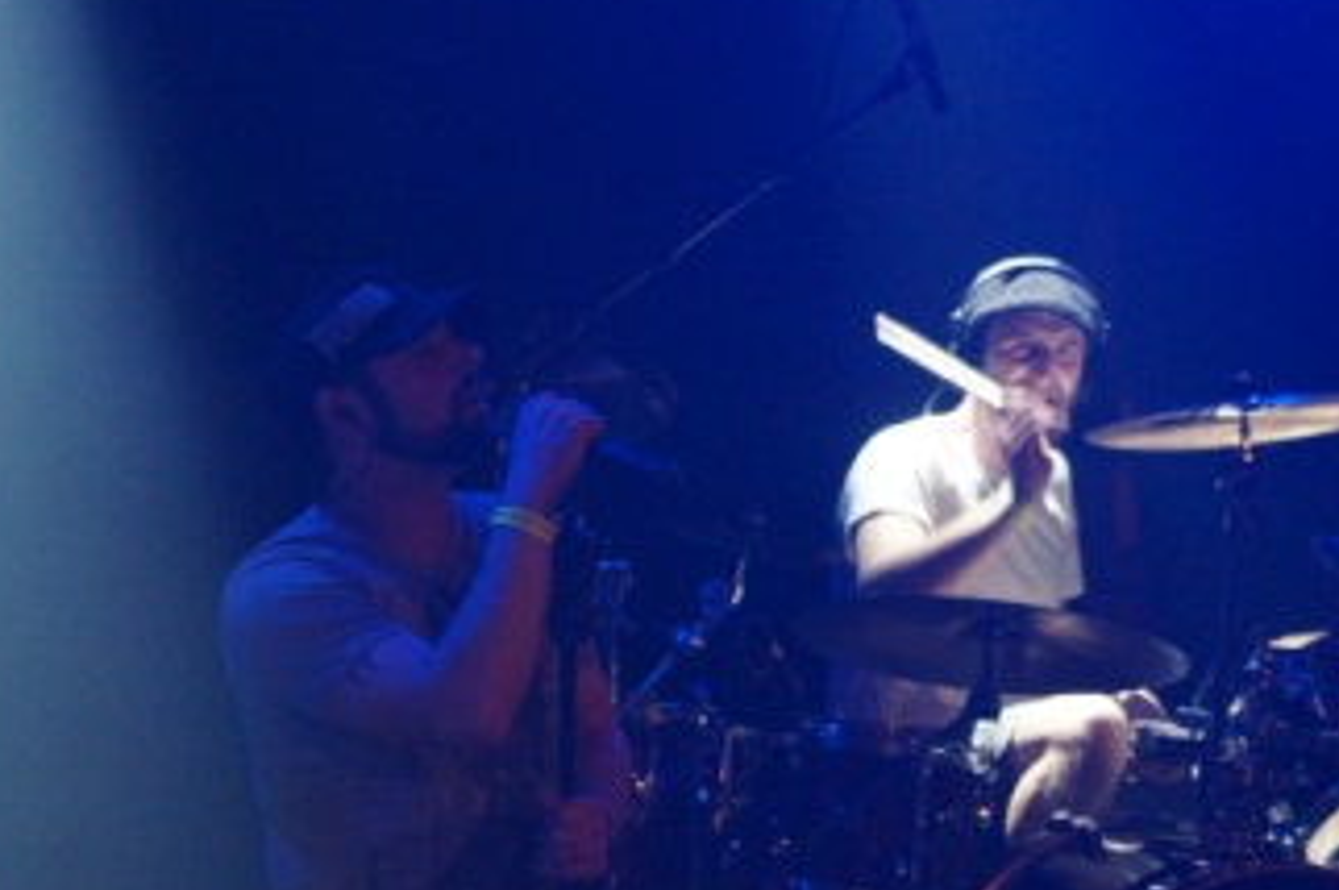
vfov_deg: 9.4
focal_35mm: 146
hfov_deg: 14.1
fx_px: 5425
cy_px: 457
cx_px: 744
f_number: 5
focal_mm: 70
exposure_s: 1/80
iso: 3200
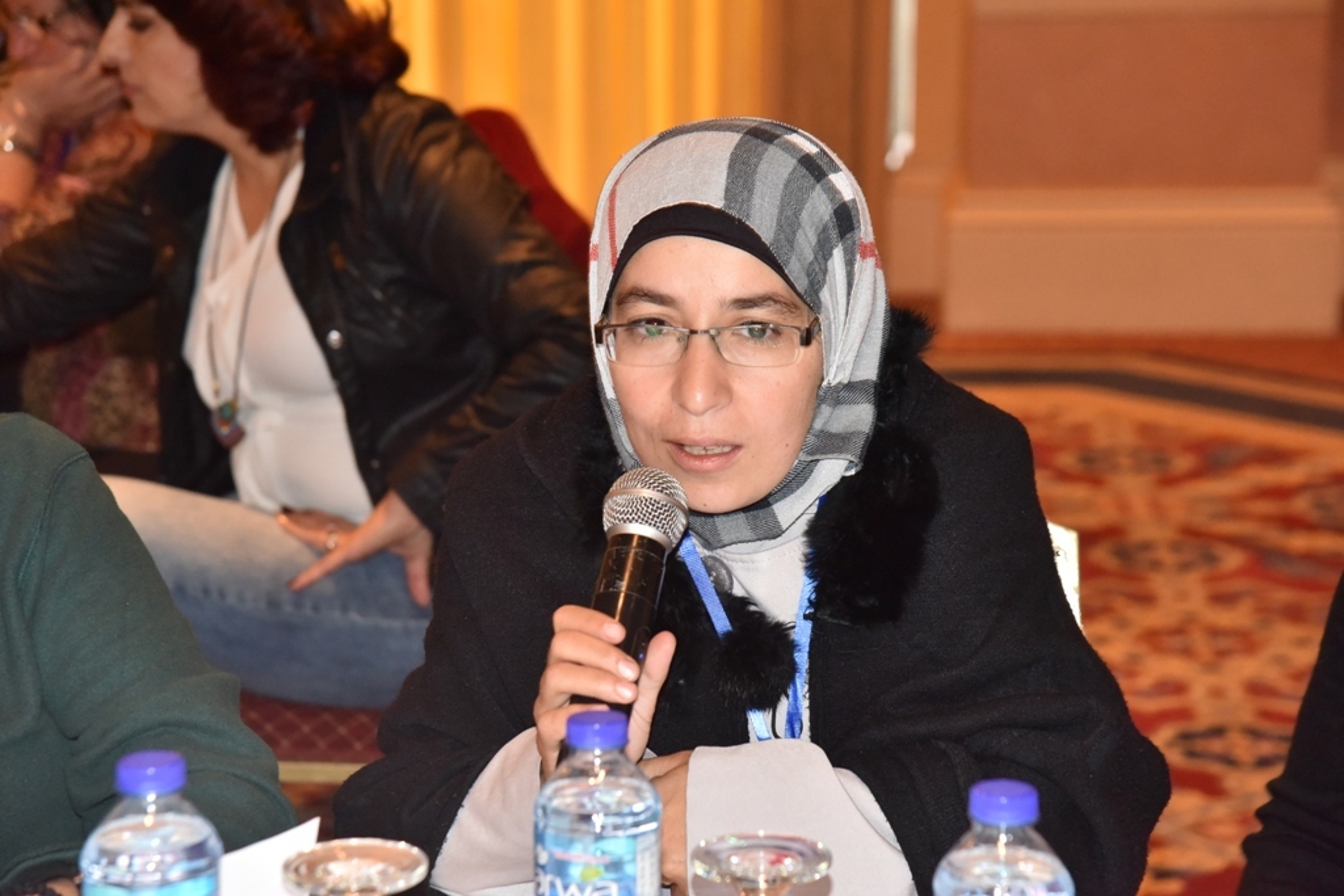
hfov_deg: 19.5
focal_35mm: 105
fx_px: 3920
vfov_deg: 13.0
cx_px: 672
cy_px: 448
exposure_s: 1/60
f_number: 6.3
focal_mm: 105
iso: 2500
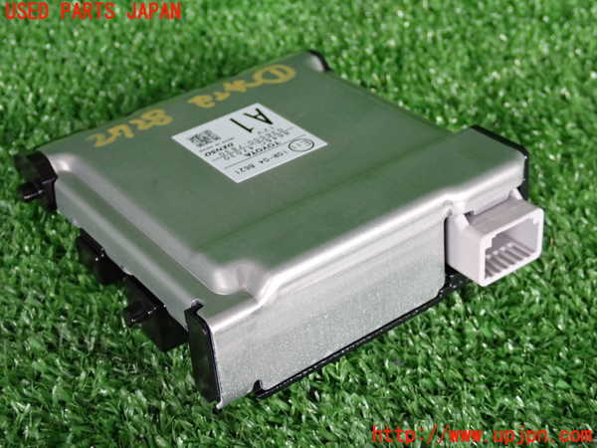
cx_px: 298
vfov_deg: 25.2
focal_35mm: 58
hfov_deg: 33.2
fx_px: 1000
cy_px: 224
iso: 640
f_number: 3.5
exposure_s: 1/60
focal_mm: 10.35
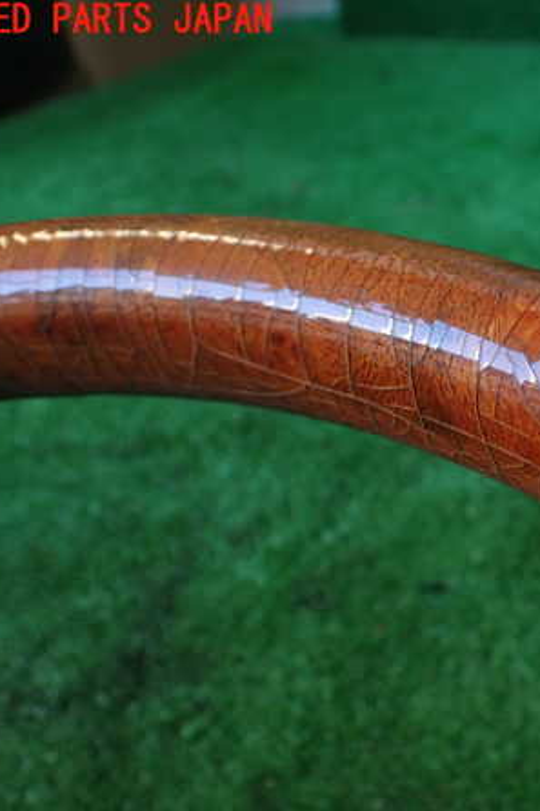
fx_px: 946
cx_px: 487
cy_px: 407
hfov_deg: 30.5
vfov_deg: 46.4
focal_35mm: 42
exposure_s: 1/125
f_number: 2.3
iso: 200
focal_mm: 5.4
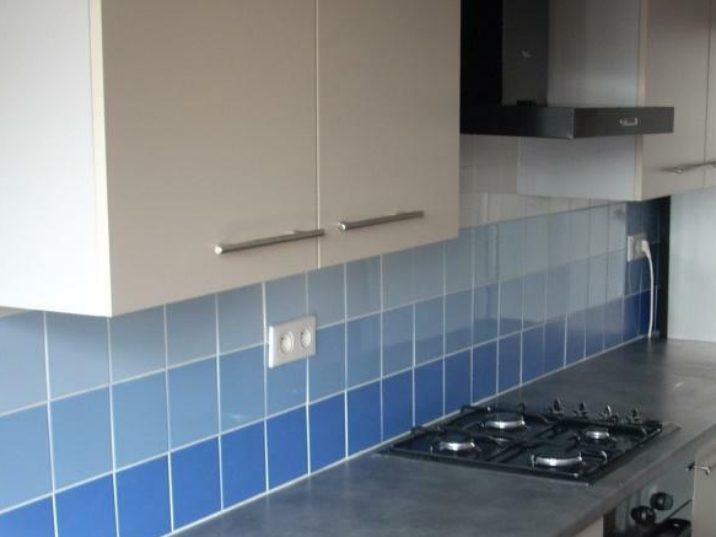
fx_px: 1344
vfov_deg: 22.4
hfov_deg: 29.7
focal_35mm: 65
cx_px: 458
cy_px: 392
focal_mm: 6.2
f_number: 2.8
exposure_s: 1/42.4
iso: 64
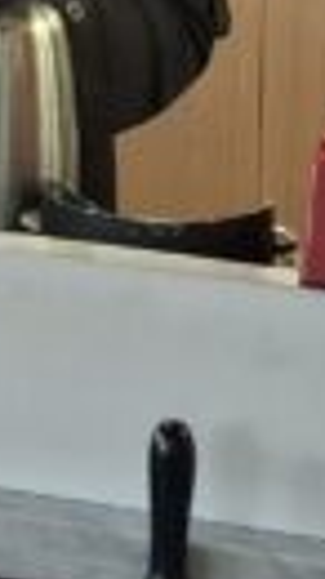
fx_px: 3037
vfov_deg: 9.4
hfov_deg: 6.0
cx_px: -285
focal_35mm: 198
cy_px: -904
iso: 200
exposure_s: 1/50
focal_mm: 5.54
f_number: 1.8
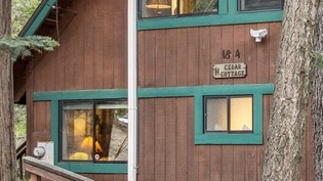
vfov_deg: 14.2
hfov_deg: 22.8
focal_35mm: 85
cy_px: 138
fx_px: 728
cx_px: 399
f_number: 2.8
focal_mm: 12.3
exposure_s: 1/15
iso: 320
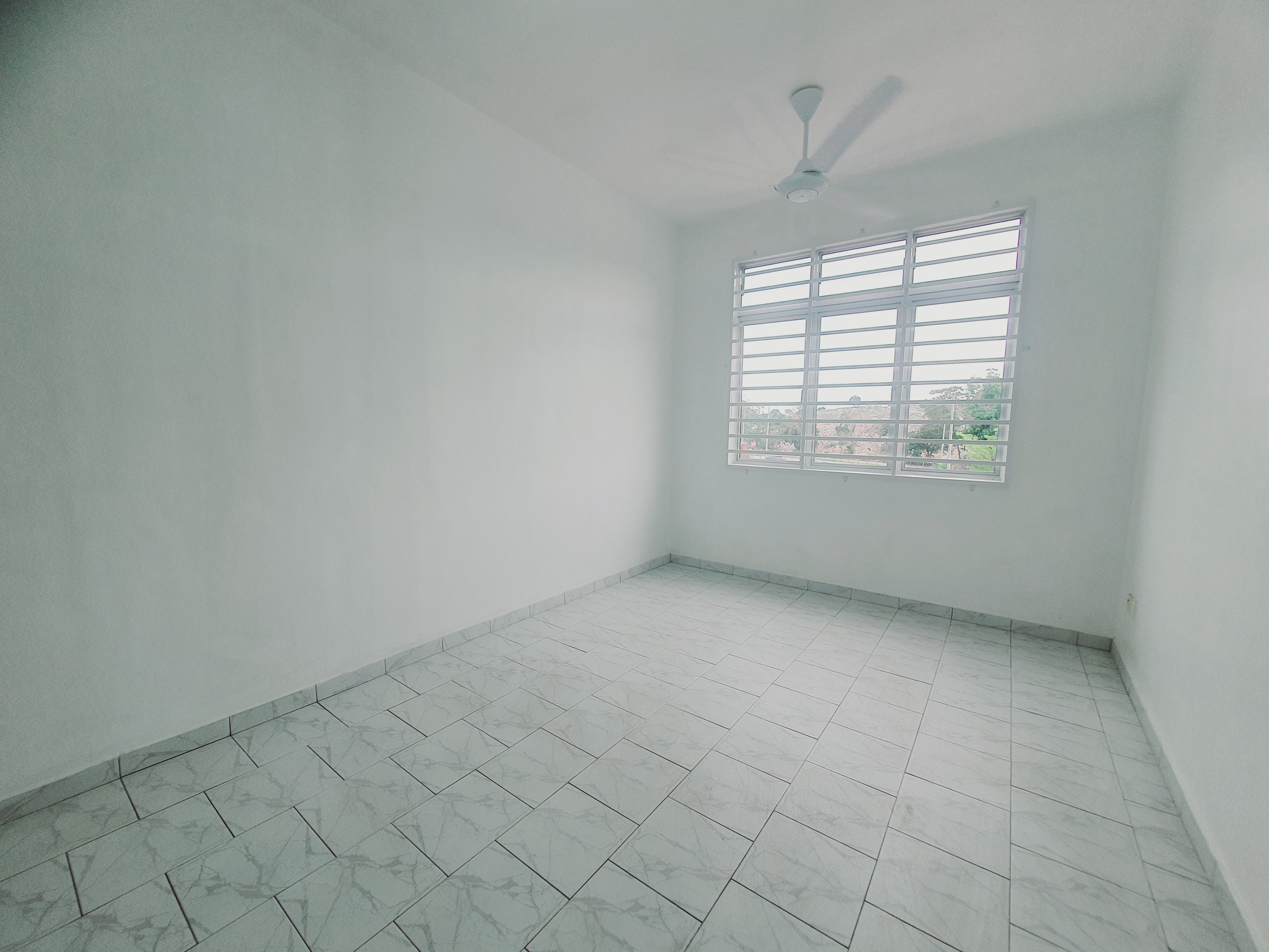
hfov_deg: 106.2
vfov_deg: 89.9
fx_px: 477
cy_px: 476
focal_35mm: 13
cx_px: 634
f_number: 2.2
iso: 50
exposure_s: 1/147
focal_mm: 1.8
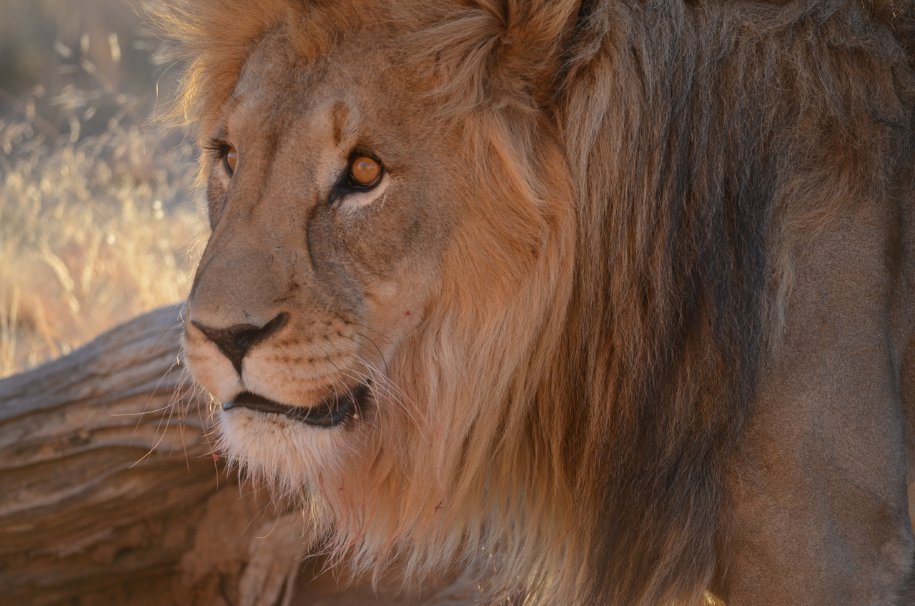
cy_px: 303
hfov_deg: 6.6
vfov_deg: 4.3
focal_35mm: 315
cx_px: 458
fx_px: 7990
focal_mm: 210
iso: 400
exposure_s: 1/320
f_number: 5.3
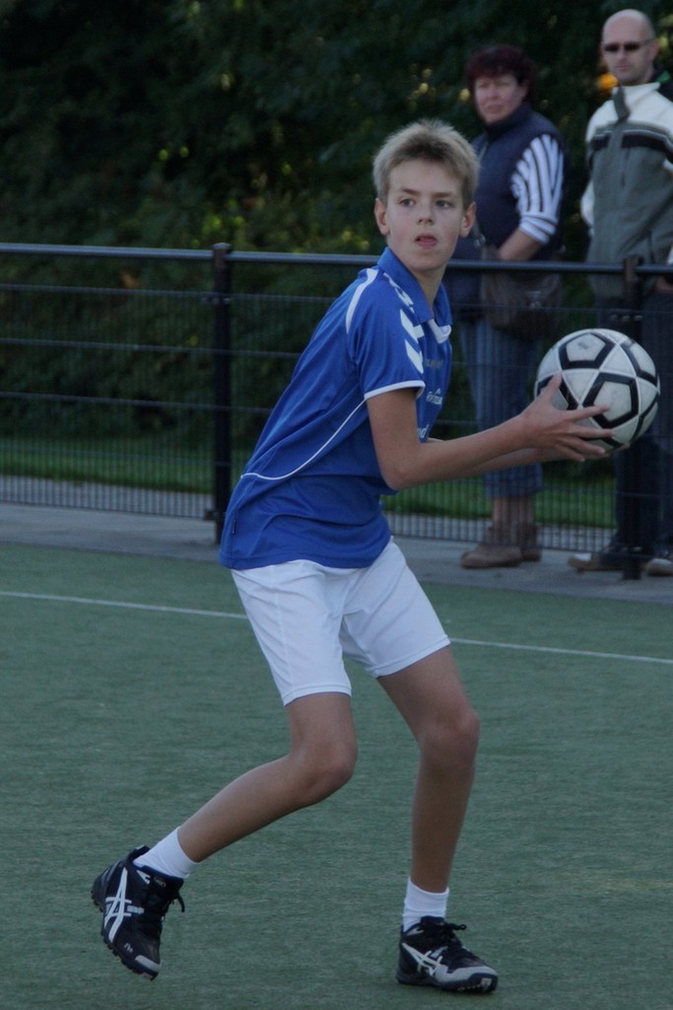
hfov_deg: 8.3
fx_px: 4625
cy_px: 505
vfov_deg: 12.5
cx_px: 336
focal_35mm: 165
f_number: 5.6
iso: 400
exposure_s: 1/640
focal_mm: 110
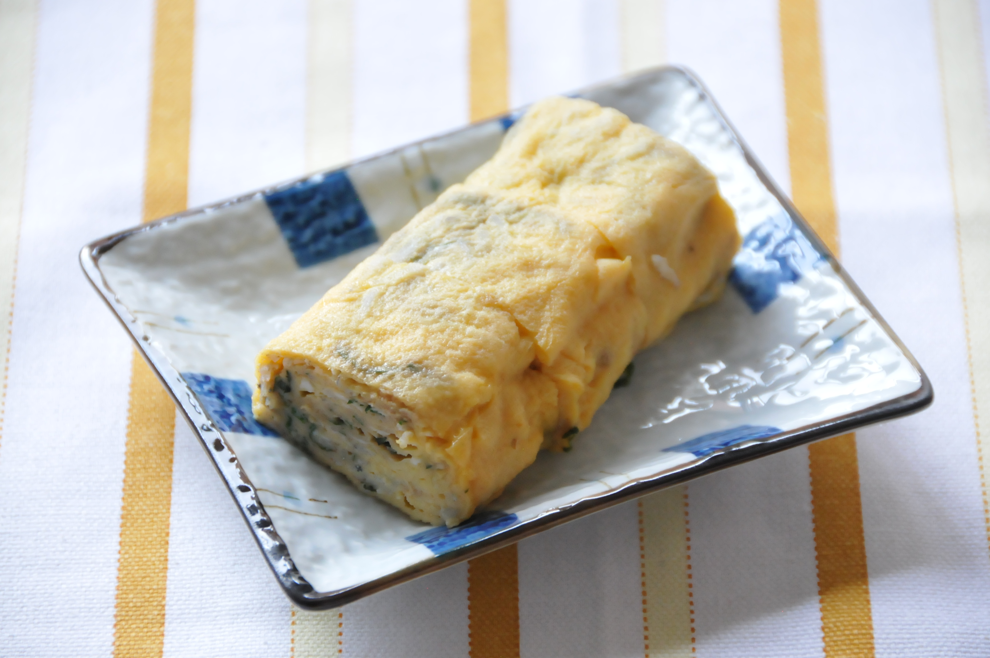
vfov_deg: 4.6
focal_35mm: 300
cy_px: 329
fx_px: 8240
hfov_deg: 6.9
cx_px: 495
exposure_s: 1/40
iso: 2000
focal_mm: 200
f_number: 5.6
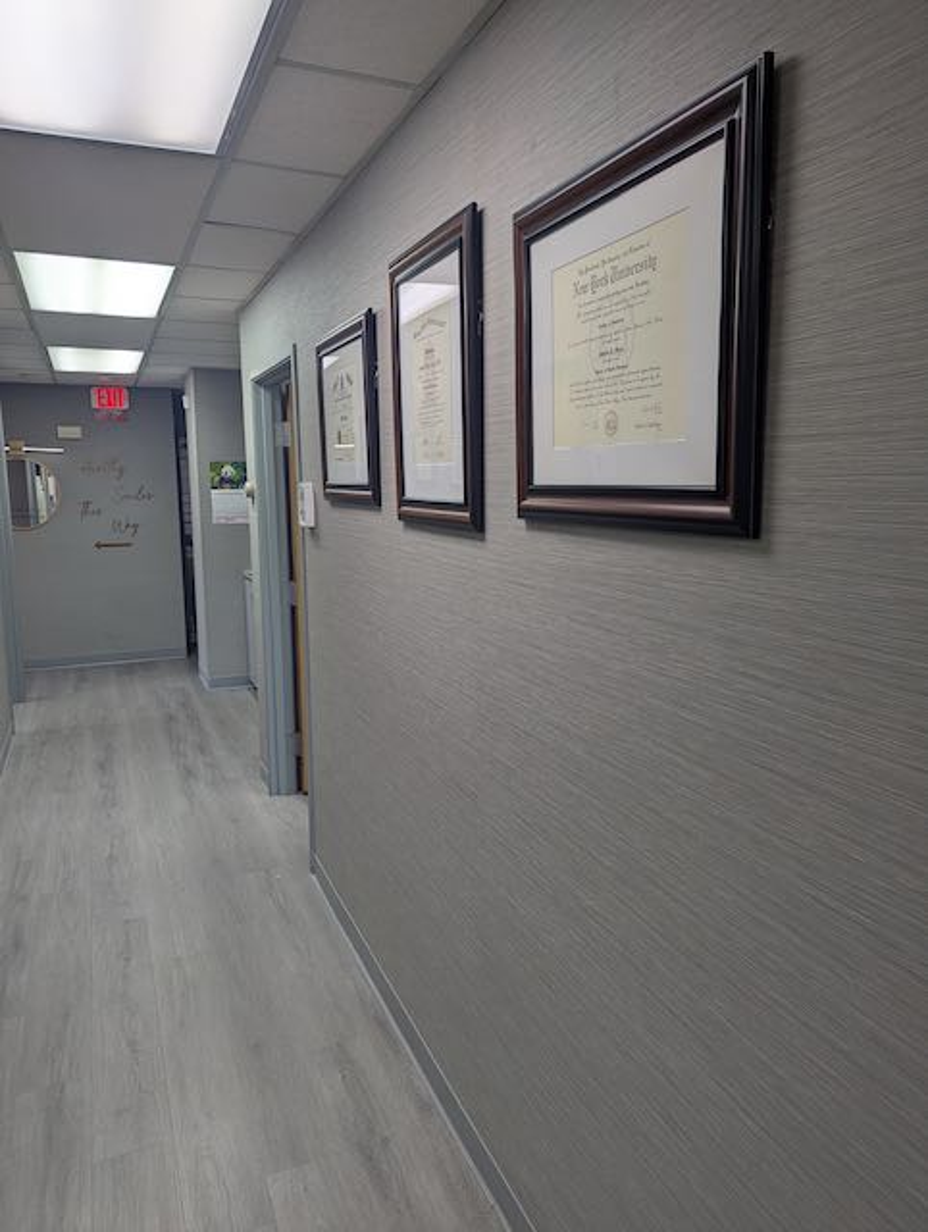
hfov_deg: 56.9
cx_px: 464
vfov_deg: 71.5
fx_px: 856
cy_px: 616
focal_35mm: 24
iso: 45
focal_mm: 6.81
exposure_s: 1/120
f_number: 1.85
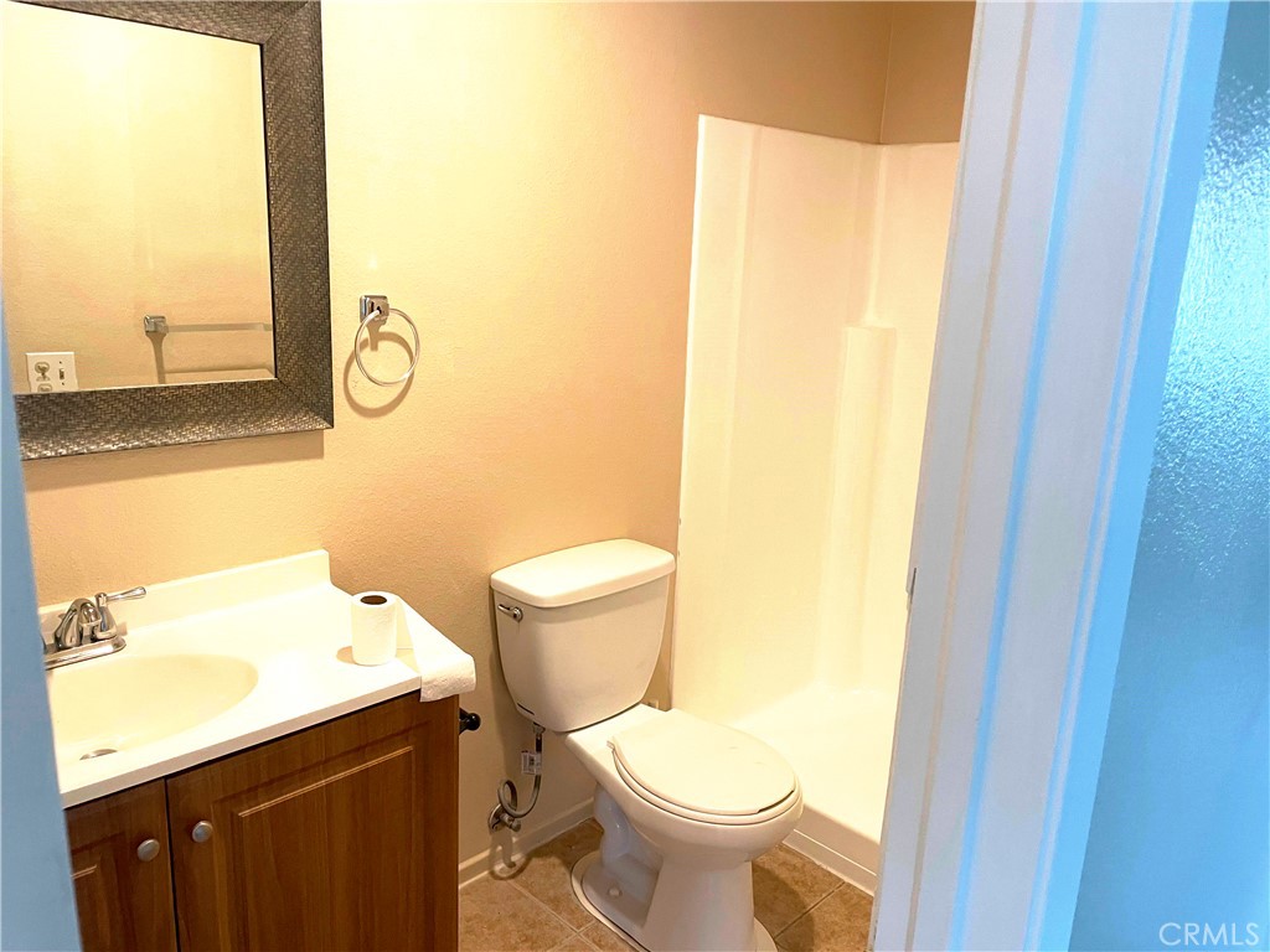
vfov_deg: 53.1
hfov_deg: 67.3
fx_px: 954
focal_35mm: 26
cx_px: 635
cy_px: 476
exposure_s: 1/60
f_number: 1.6
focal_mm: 4.2
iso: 125
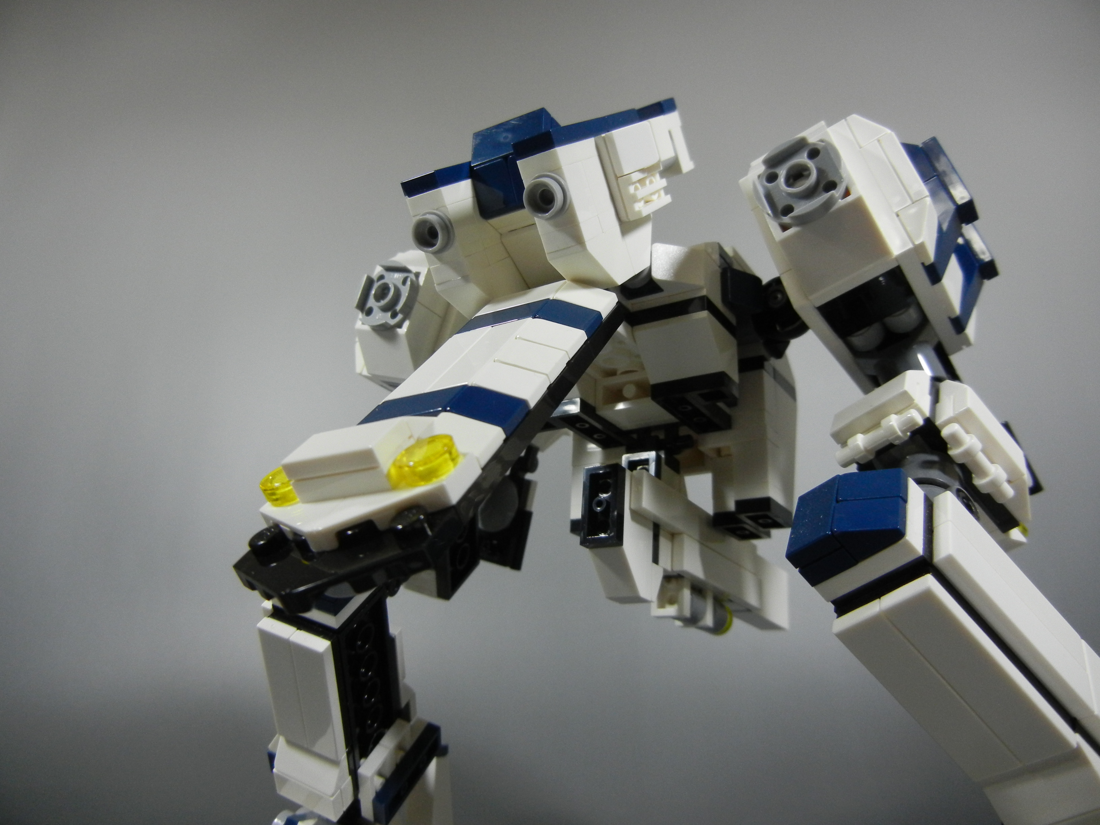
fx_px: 953
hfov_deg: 60.0
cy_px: 412
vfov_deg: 46.8
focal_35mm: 30
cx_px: 550
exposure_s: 1/83.3
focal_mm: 5.4
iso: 400
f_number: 3.5
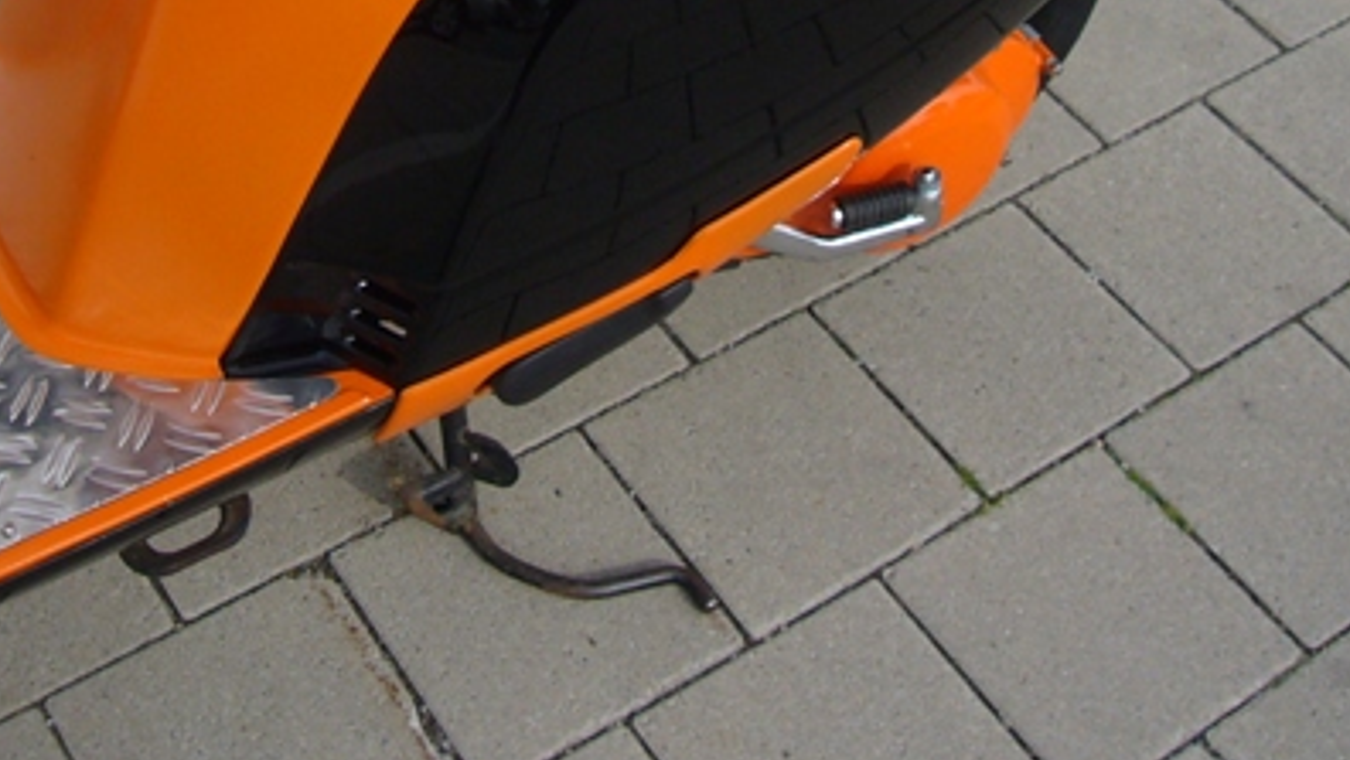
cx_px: 464
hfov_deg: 31.7
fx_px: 2363
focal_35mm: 66
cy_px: -235
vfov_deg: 17.2
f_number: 5.6
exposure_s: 1/250
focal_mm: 4.9
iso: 80
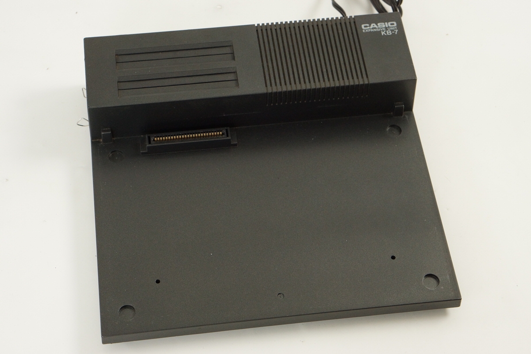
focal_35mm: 75
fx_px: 1106
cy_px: 177
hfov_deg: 27.0
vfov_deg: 18.2
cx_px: 266
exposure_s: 1/80
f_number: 6.3
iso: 1000
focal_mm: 50
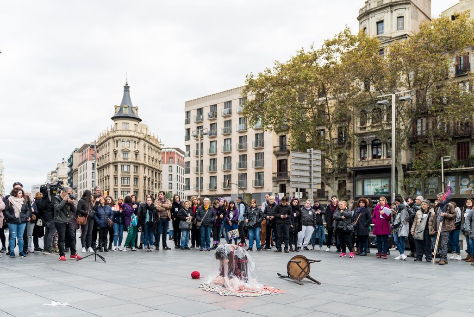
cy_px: 158
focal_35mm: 29
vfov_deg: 45.0
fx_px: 382
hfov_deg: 63.6
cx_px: 237
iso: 100
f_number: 2.8
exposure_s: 1/320
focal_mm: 29
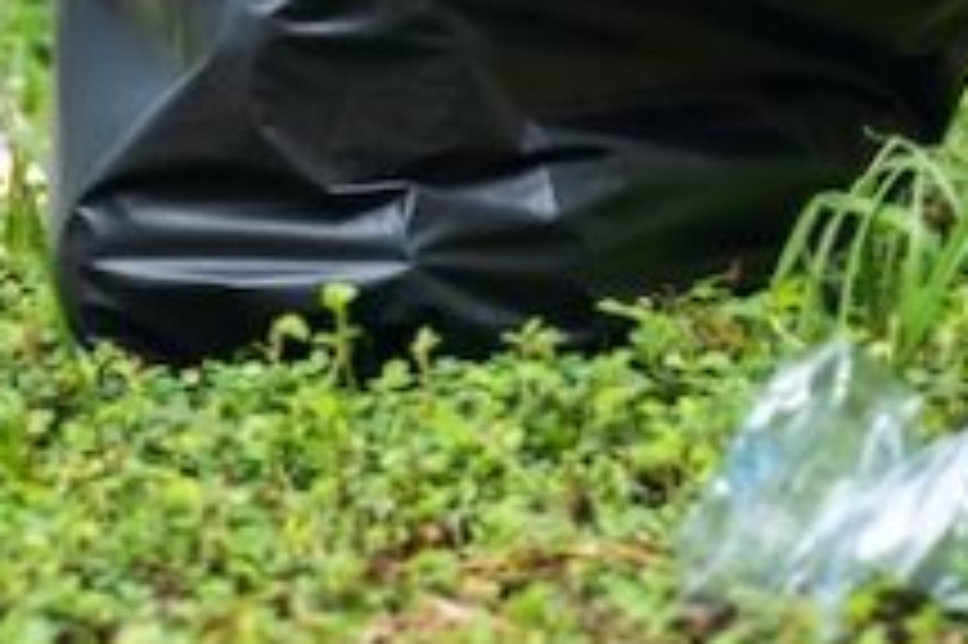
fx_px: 22596
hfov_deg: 2.5
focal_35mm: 841
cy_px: -529
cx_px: -95
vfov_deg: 1.6
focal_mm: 140
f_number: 2.8
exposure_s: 1/750
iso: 200
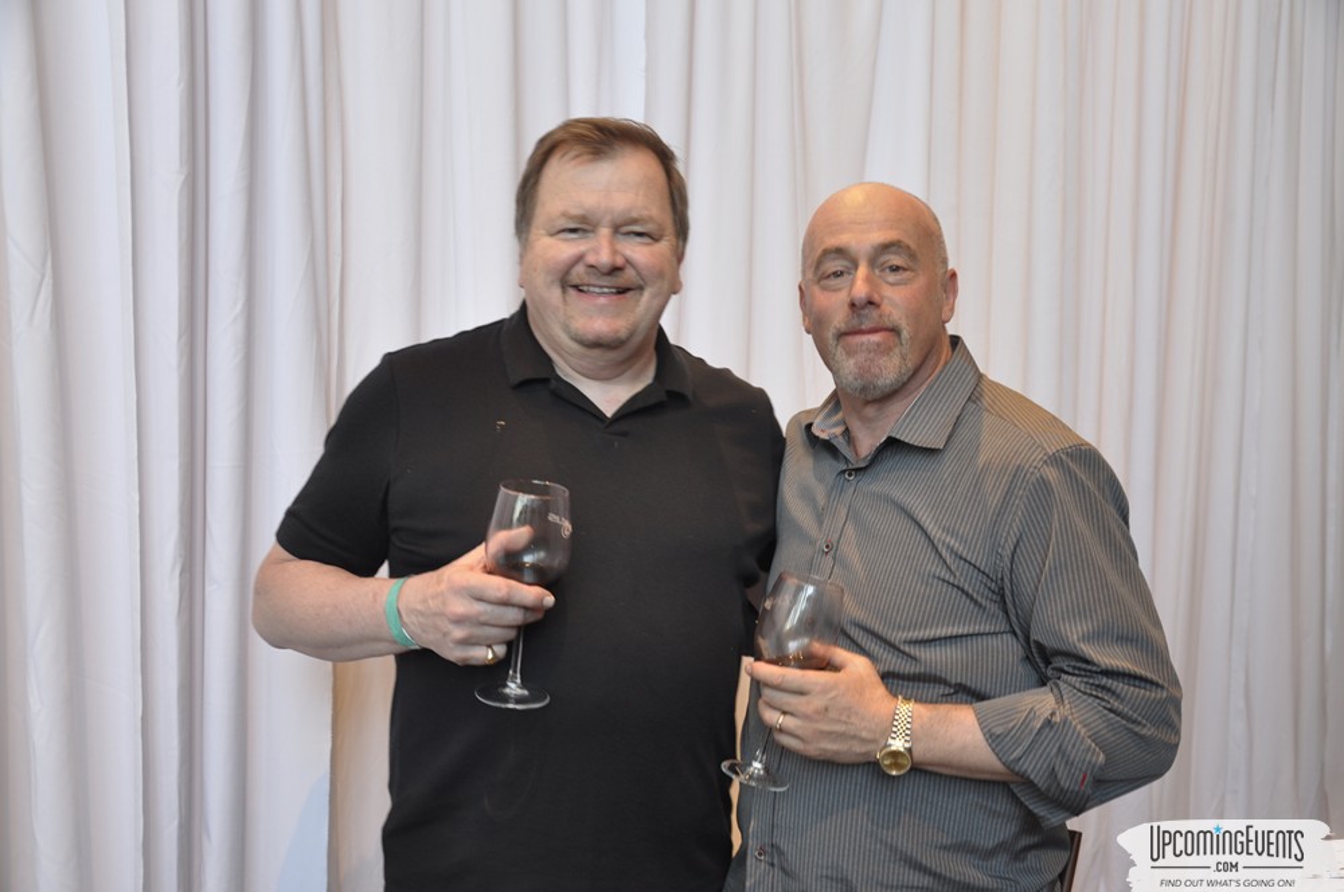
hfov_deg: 46.5
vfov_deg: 31.8
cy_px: 446
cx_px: 672
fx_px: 1566
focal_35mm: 42
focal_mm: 28
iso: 400
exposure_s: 1/20
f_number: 5
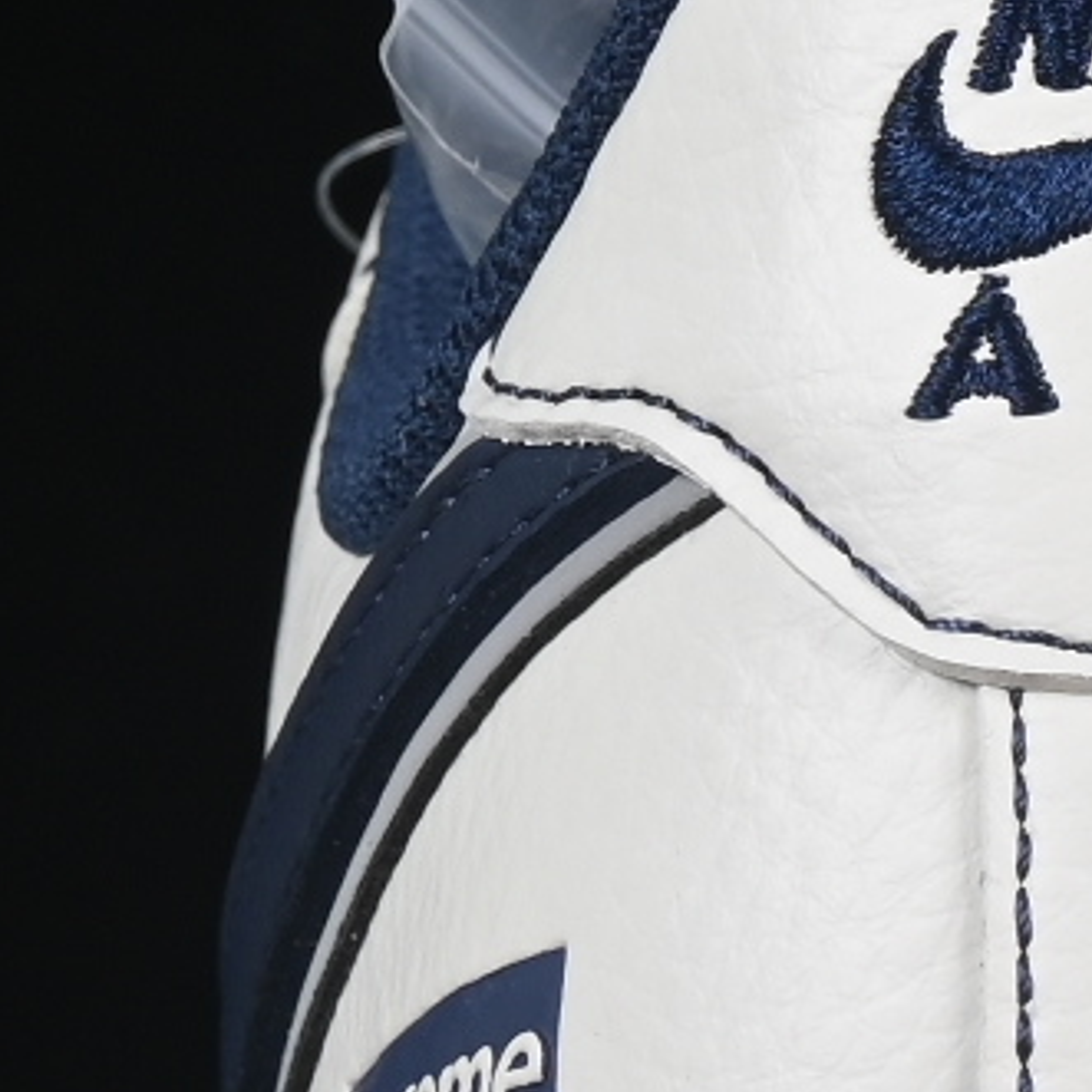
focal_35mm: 536
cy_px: 416
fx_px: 19130
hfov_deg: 3.2
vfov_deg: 3.3
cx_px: 2283
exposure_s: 1/80
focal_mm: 50
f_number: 8
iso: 160
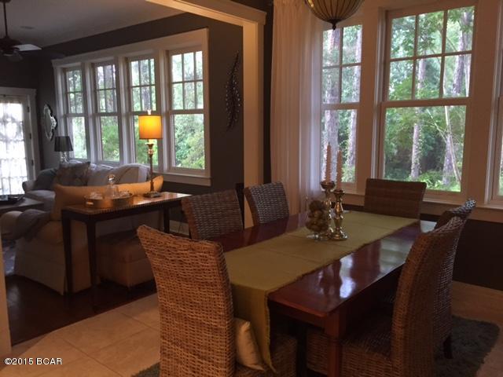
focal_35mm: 29
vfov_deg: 48.2
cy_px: 188
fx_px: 421
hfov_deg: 61.7
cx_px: 252
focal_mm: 4.15
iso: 200
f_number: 2.2
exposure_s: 1/30
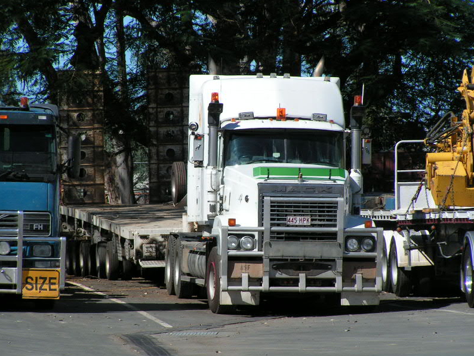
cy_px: 177
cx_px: 236
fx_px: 3739
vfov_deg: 5.4
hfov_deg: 7.3
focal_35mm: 273
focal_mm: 41.4
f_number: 5.6
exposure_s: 1/800
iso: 50
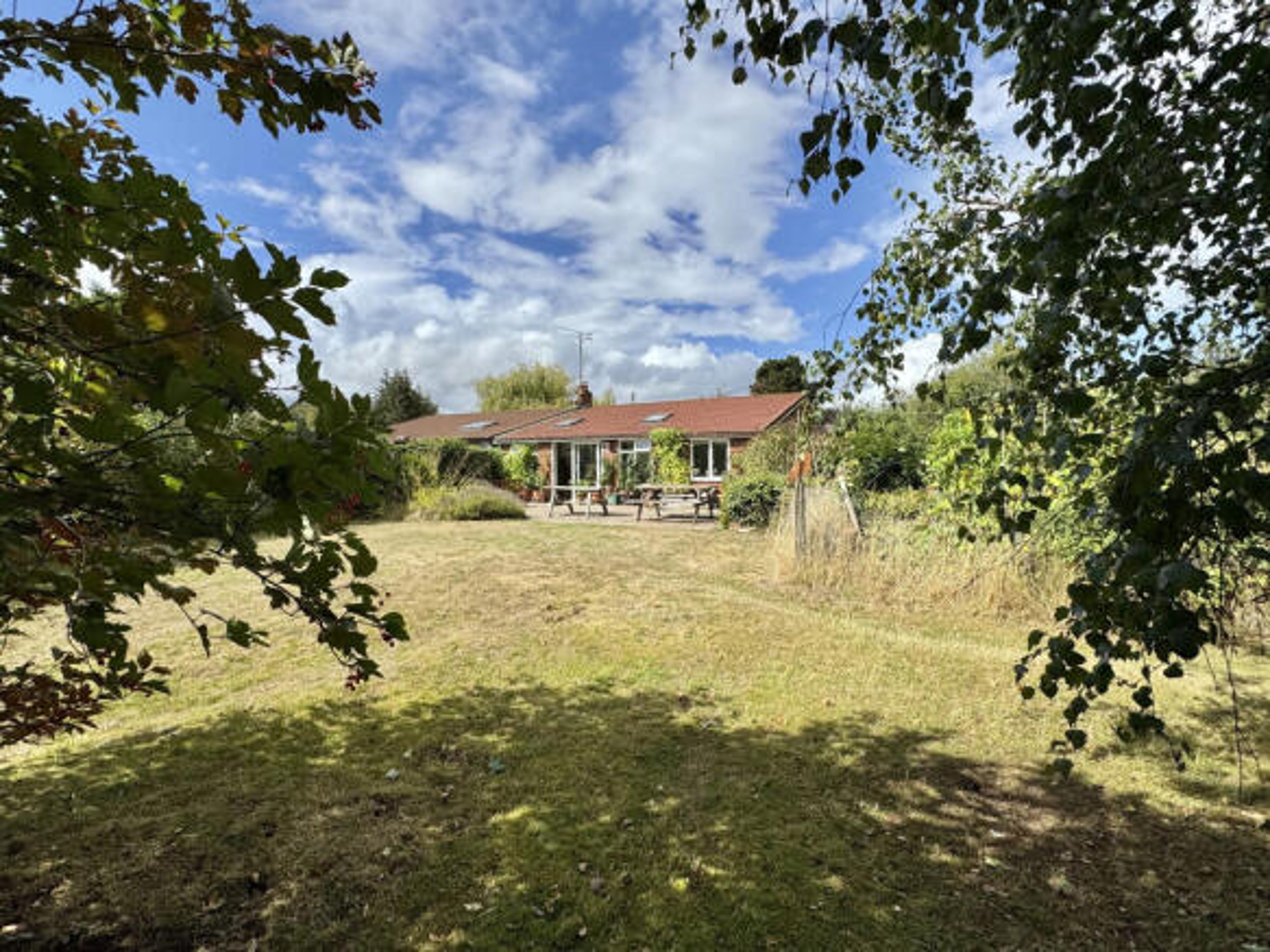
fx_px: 514
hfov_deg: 102.1
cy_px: 476
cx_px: 635
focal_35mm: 14
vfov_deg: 85.7
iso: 50
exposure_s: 1/2874
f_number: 2.2
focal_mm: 2.22
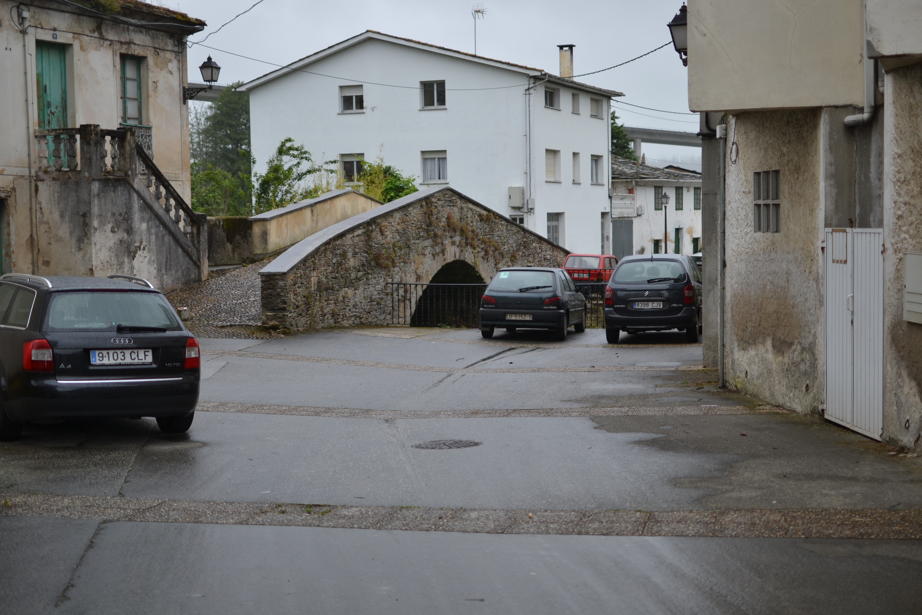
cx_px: 461
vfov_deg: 25.8
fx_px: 1344
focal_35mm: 52
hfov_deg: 37.9
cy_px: 308
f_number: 1.8
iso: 100
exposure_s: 1/1000
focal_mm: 35
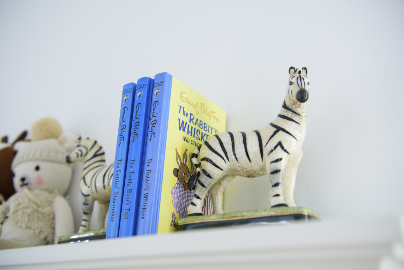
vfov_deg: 35.1
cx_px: 202
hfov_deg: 50.7
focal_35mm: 38
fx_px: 427
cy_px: 135
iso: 400
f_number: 3.5
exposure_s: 1/100
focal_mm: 38
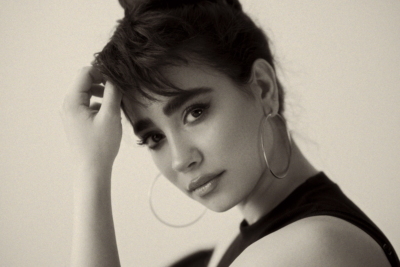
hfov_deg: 23.6
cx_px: 202
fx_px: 956
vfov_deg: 15.9
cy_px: 133
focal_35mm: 86
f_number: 2.5
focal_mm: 85
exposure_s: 1/250
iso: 250
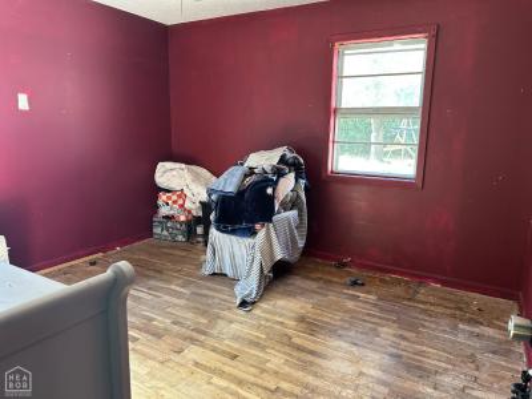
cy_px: 200
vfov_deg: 56.8
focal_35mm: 24
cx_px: 266
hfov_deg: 71.6
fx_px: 369
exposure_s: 1/60
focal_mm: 6.86
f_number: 1.78
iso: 250
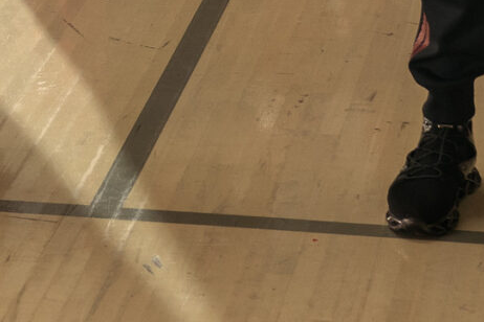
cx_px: 17
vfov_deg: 6.5
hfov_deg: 10.0
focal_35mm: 205
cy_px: -266
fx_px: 2756
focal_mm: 37
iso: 640
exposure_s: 1/200
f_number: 4.5
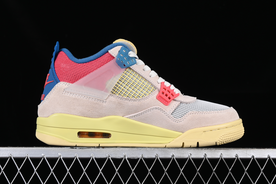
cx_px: 138
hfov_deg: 27.0
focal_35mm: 75
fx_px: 575
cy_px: 92
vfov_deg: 18.2
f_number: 8
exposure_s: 1/80
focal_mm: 50
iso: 160
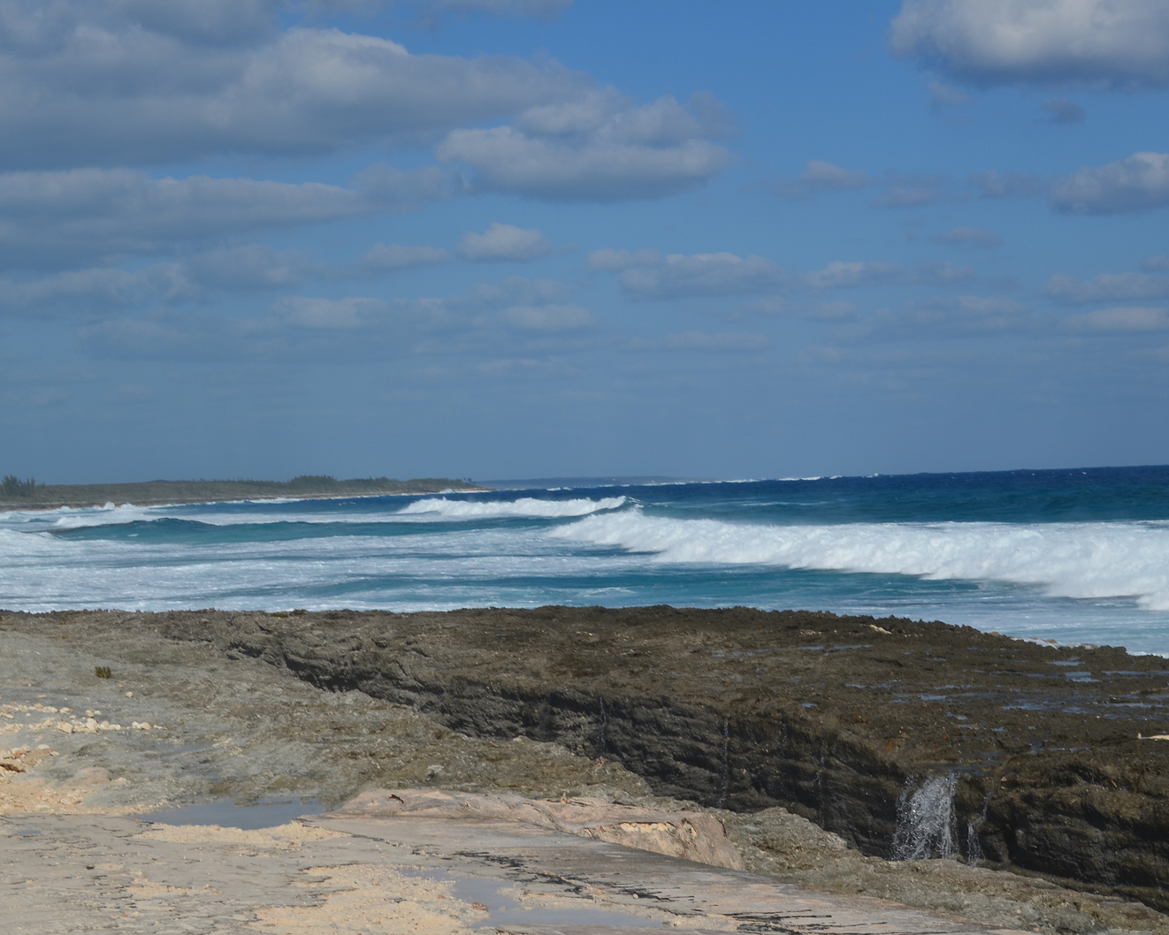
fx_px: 2941
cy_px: 468
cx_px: 661
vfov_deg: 18.1
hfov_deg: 22.5
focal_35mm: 85
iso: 140
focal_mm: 50
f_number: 11
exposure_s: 1/500
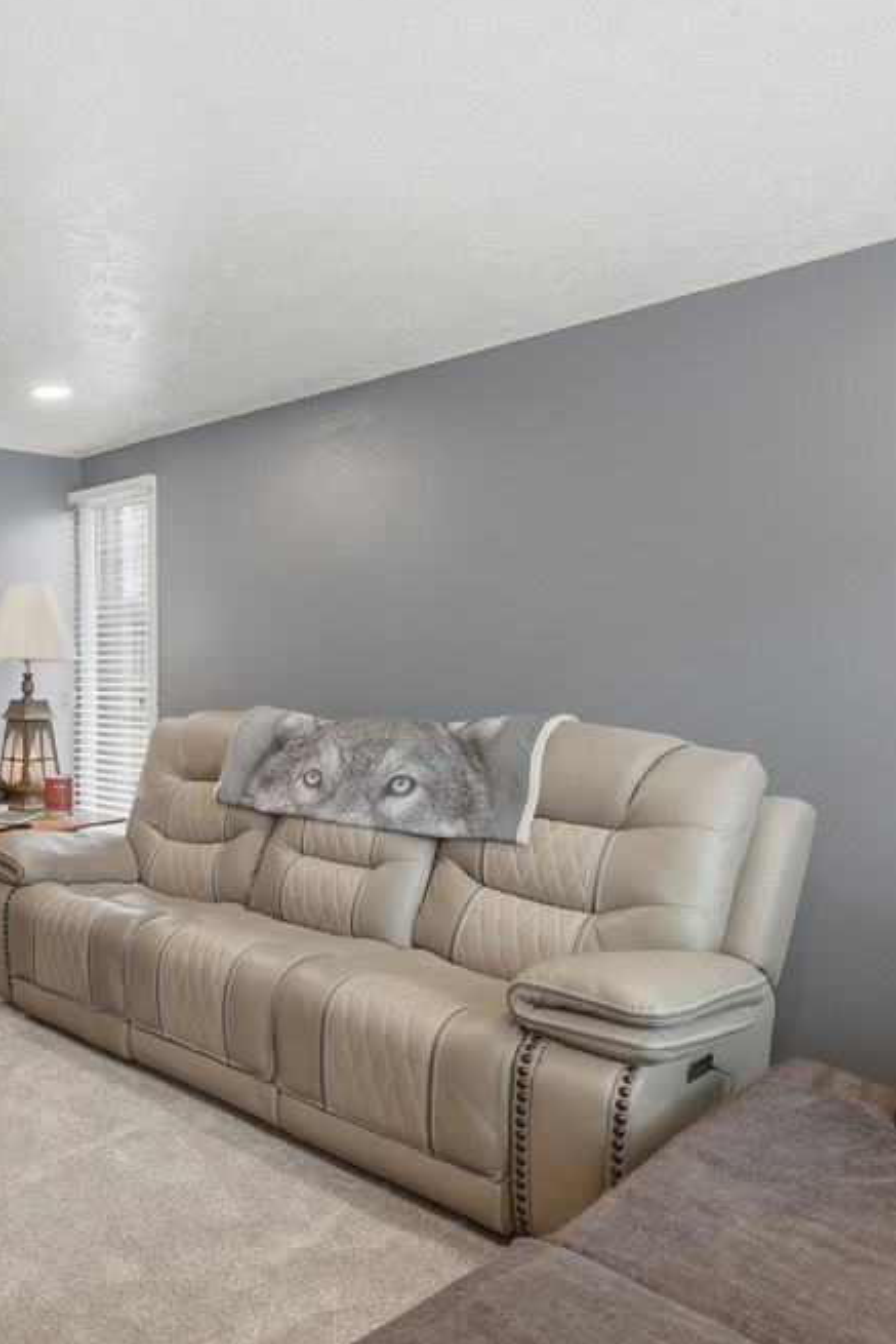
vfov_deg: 71.5
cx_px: -41
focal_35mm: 25
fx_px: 933
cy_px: 683
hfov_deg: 42.6
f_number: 9
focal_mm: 16
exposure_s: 1/60
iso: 250
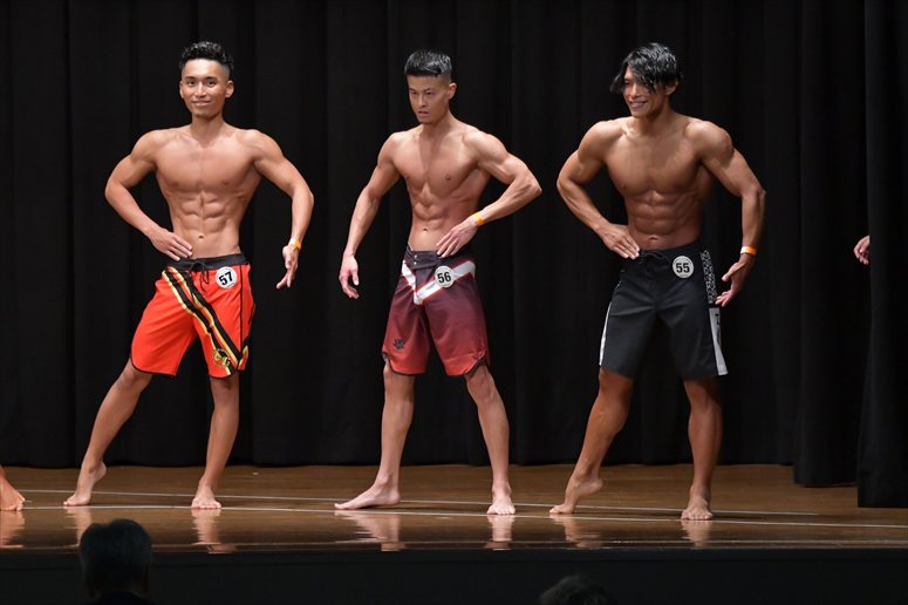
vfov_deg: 6.3
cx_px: 454
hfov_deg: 9.5
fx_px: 5471
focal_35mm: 217
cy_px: 302
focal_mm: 145
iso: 5000
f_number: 5.6
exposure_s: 1/400
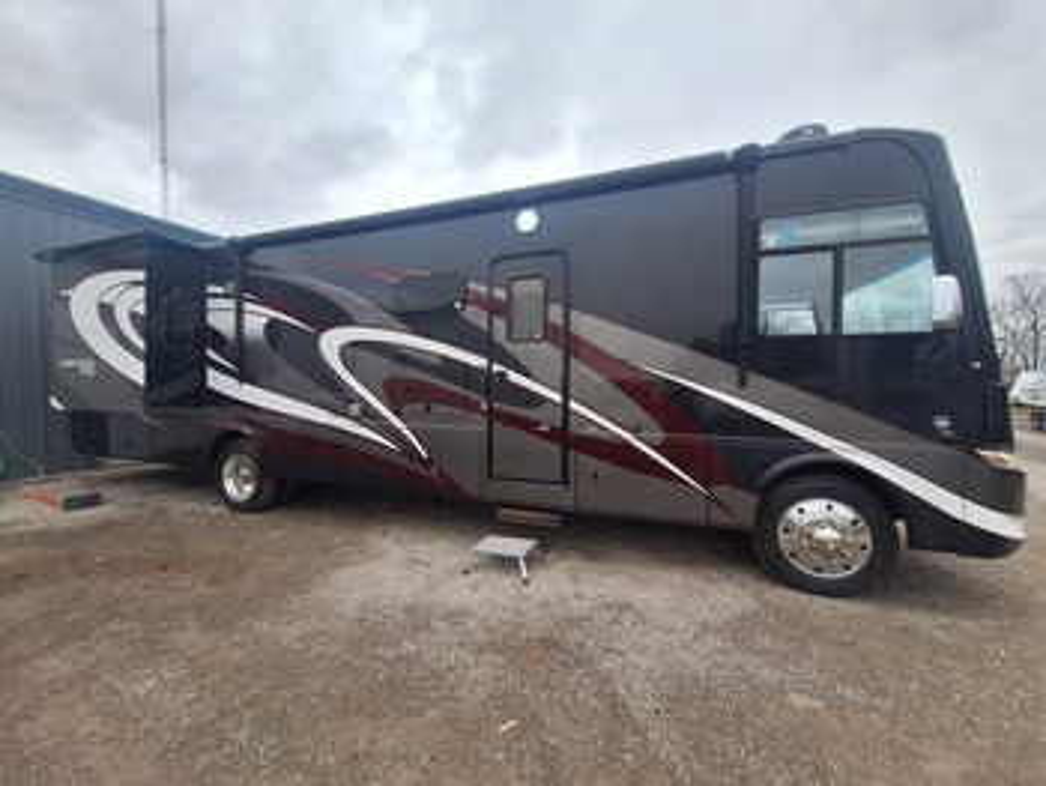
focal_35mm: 13
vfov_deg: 90.0
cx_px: 523
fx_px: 393
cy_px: 393
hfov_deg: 106.1
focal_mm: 1.74
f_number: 2.2
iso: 40
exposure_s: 1/120
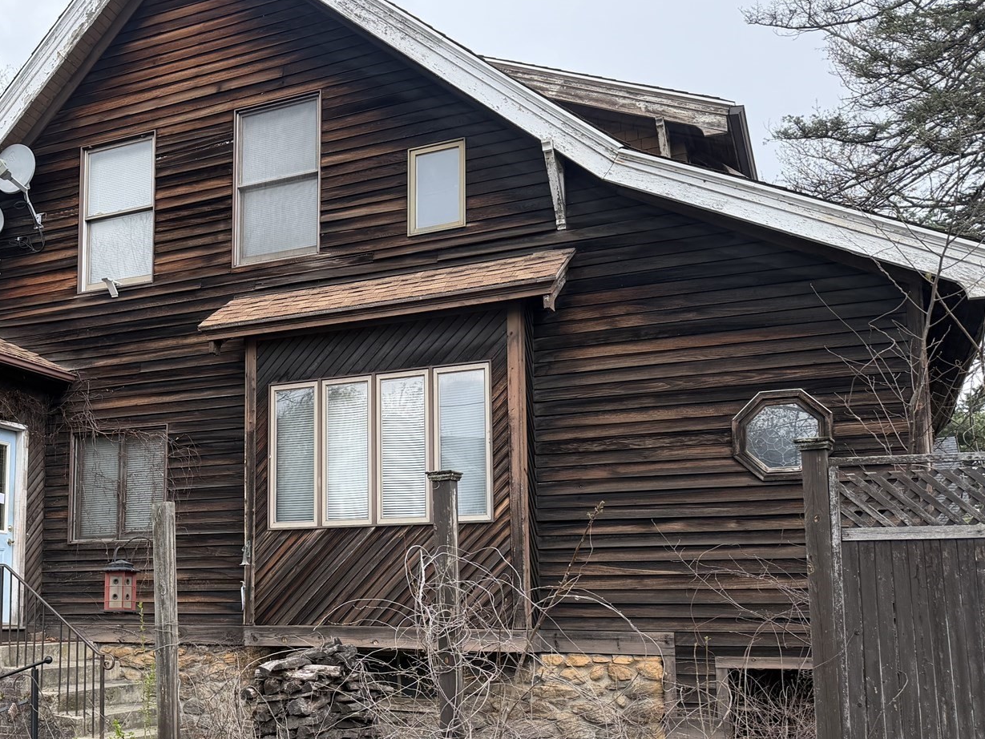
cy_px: 509
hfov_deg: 44.6
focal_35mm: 40
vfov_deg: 35.5
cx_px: 201
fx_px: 1138
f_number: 1.78
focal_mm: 6.76
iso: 100
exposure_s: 1/840
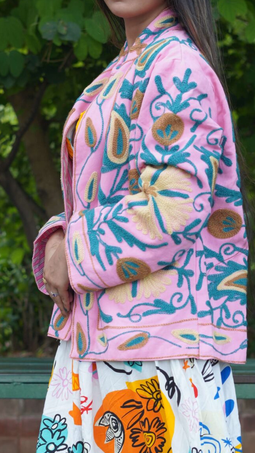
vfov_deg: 18.3
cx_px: 131
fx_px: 1406
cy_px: 281
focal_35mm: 117
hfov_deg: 10.4
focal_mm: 50
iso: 100
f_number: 4
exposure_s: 1/125
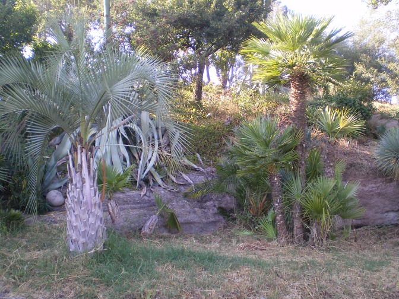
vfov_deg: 37.7
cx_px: 200
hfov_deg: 49.0
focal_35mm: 38
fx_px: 438
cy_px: 150
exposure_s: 1/60
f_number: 3.1
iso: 64
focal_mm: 6.3
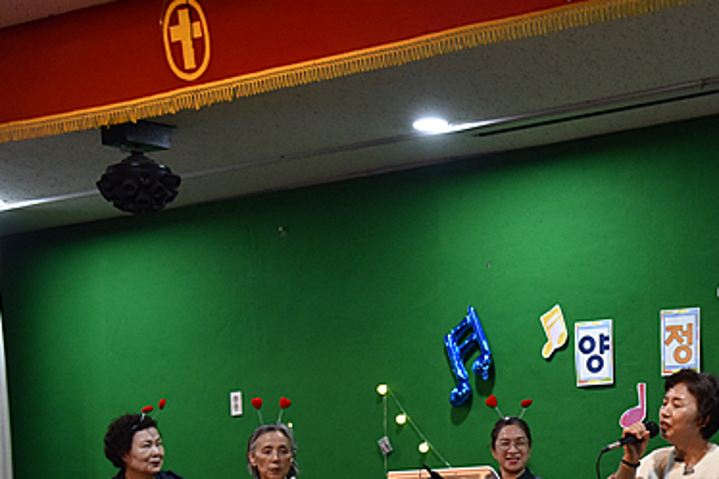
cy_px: 424
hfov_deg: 21.1
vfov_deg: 14.4
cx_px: 694
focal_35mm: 94
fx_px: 1876
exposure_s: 1/125
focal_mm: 44
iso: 2000
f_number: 4.5
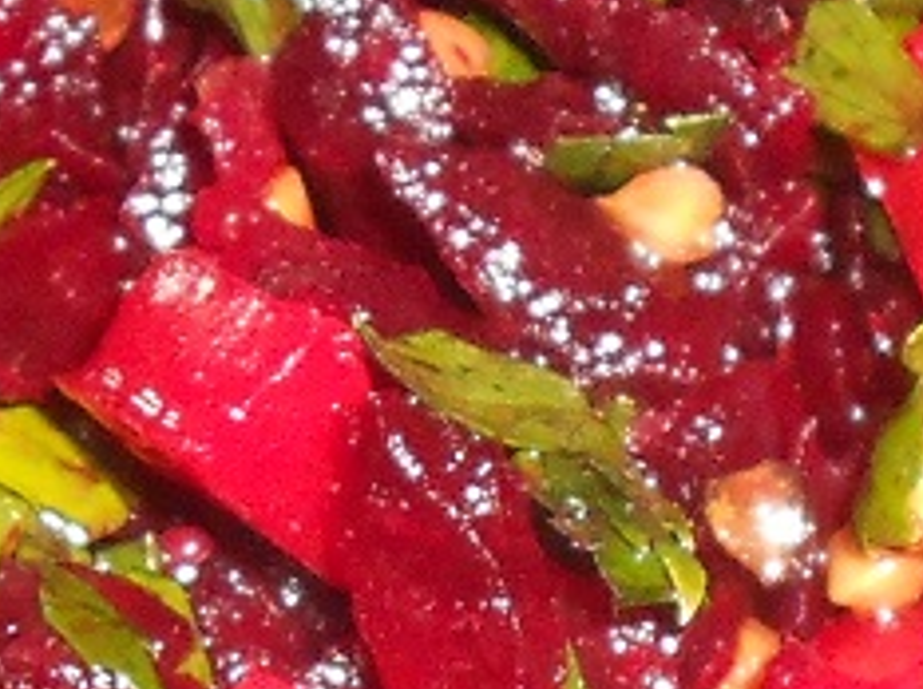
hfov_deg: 9.5
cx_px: 483
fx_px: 5538
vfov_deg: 7.1
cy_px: 542
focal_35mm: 208
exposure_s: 1/30
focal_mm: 6
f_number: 9
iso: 200
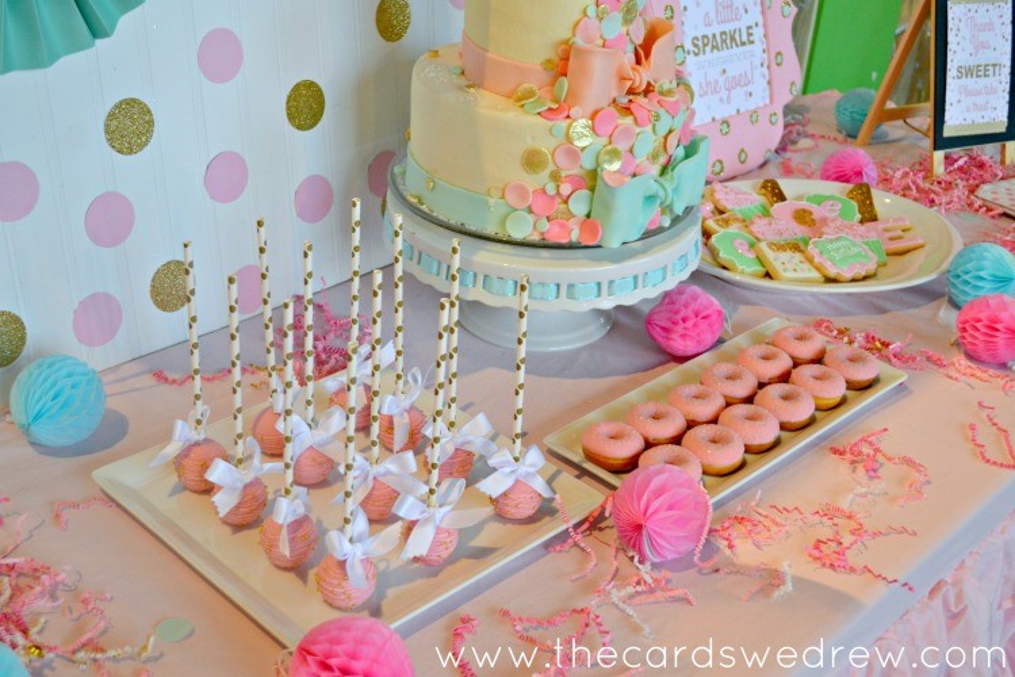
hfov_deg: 45.0
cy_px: 338
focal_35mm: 44
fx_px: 1226
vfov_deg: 30.8
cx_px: 508
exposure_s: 1/60
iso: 900
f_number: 4.5
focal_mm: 29
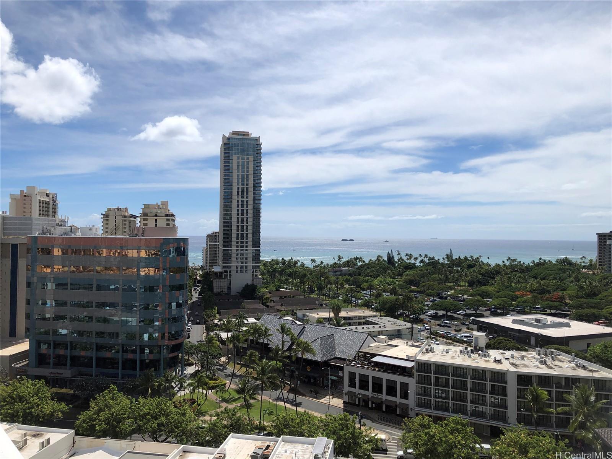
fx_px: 495
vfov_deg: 49.7
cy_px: 230
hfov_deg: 63.4
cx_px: 306
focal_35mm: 28
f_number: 1.8
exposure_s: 1/5348
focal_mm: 3.99
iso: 25
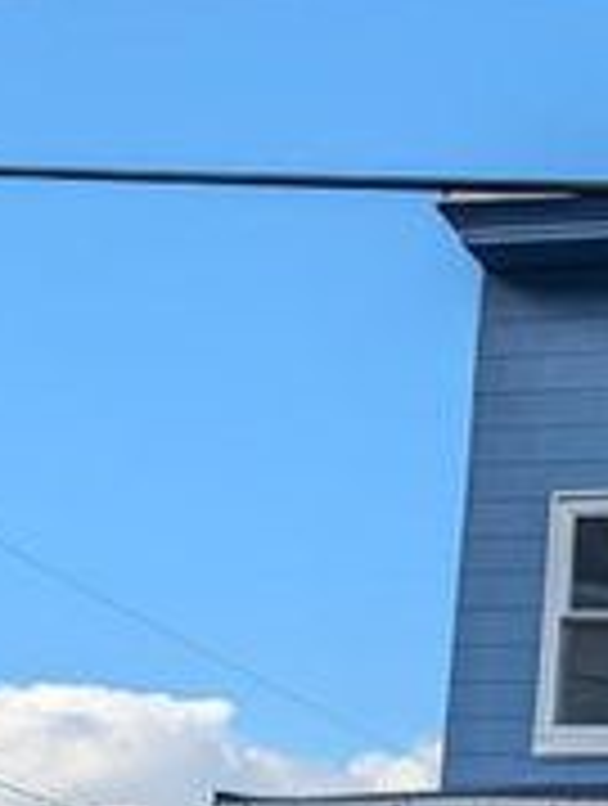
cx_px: 878
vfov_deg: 20.8
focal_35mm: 89
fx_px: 2077
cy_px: 905
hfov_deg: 15.5
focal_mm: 6.9
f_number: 1.68
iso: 21
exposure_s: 1/867
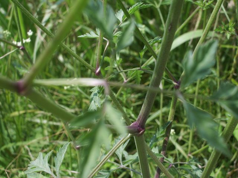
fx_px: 426
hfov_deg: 31.2
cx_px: 119
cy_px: 89
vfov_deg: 23.7
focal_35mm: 62
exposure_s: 1/200
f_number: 5.6
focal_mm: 10.2
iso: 50
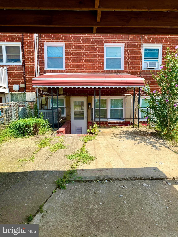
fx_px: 165
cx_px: 89
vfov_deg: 71.6
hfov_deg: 56.8
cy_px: 118
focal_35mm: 24
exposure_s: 1/3021
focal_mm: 6.76
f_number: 1.78
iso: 80
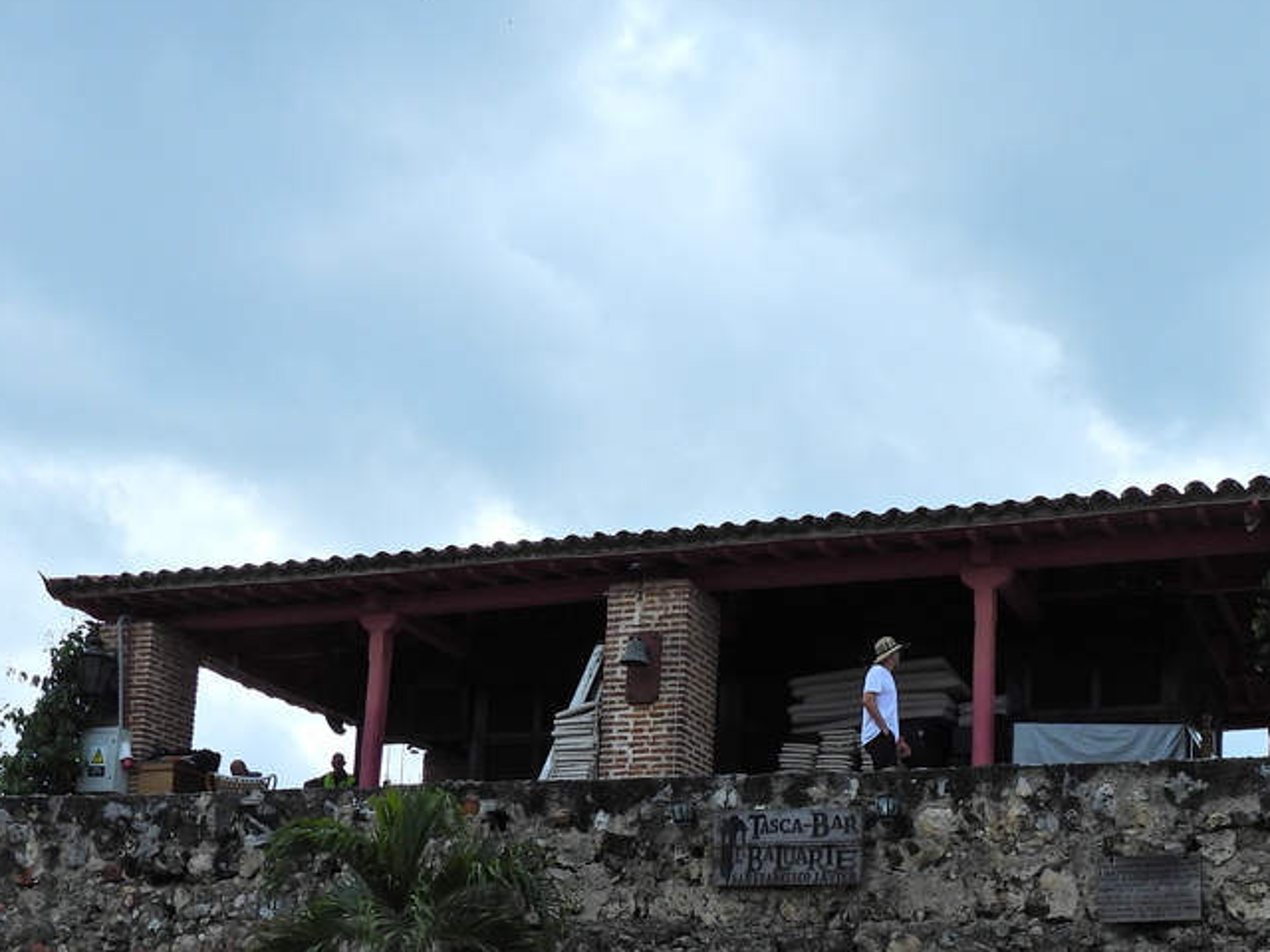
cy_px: 891
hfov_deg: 39.6
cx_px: 736
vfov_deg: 28.8
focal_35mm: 48
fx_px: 1761
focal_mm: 4.3
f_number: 3.2
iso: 100
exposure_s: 1/2000
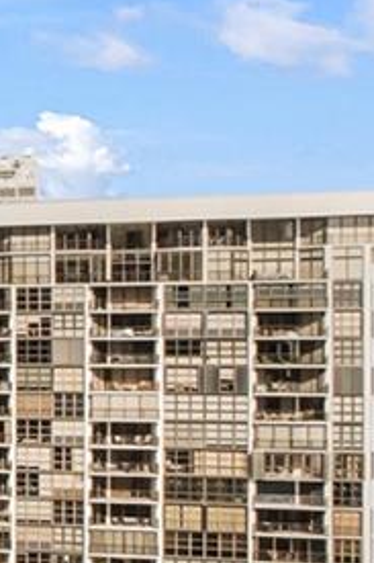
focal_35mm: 93
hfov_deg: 9.2
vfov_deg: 21.9
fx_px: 1451
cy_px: 350
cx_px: -950
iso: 800
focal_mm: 16
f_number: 14
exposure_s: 1/100
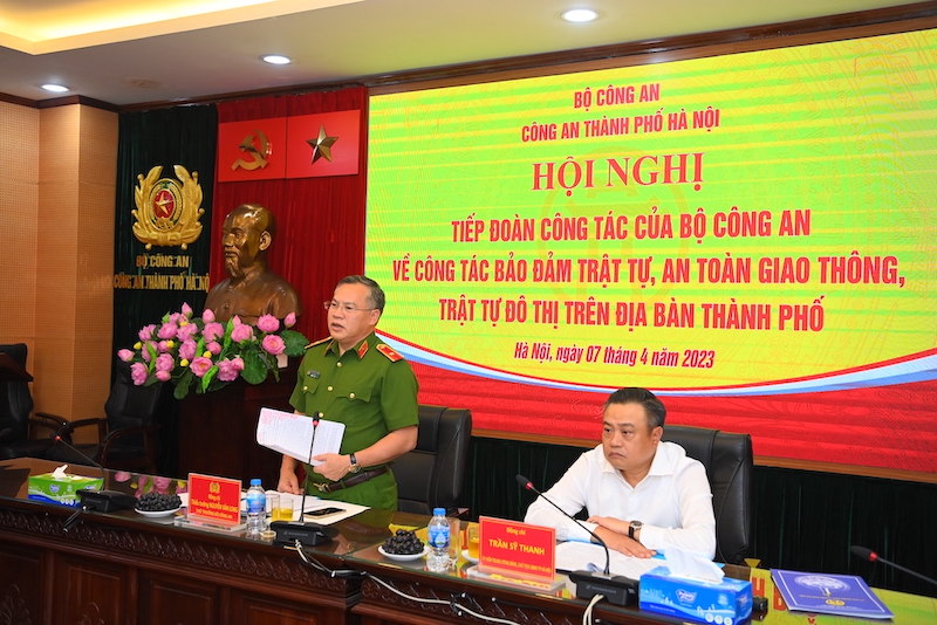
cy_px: 312
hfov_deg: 50.7
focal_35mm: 38
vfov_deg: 35.1
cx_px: 468
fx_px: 989
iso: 1250
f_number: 3.5
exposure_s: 1/250
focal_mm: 38
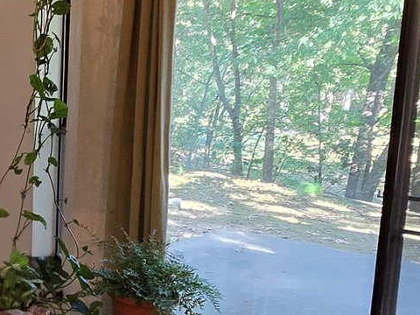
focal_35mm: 52
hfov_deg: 29.9
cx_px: -116
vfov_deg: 28.0
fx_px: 631
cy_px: 186
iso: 250
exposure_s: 1/60.2
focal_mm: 2.2
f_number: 2.2
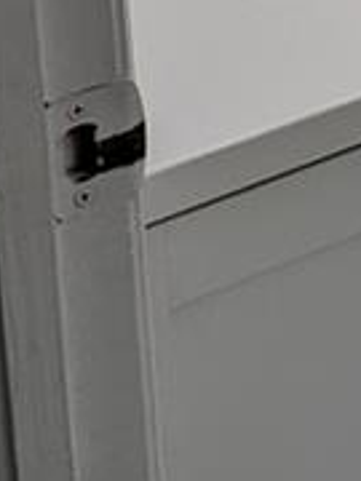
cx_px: 785
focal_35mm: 160
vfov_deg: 10.5
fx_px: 2225
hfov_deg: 8.6
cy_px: -687
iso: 46
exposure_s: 1/243
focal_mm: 6.81
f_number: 1.85
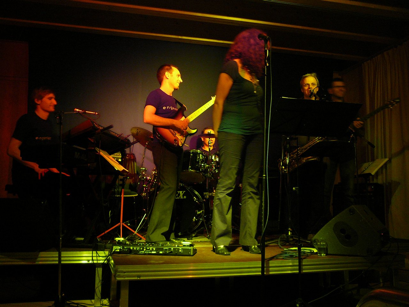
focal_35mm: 35
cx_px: 204
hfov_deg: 52.6
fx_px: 414
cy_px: 154
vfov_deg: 40.7
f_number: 2.8
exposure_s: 1/8
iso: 200
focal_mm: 5.2
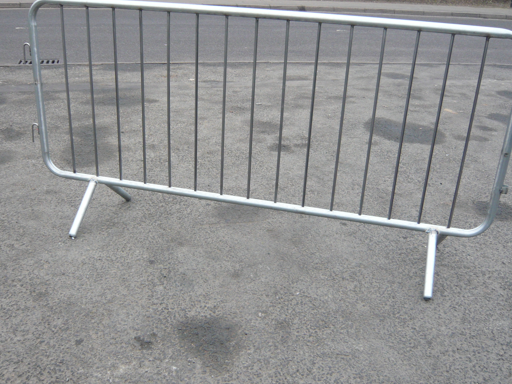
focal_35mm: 35
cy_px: 176
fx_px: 518
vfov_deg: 40.7
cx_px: 253
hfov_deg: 52.6
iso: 100
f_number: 2.8
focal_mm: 4.6
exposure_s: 1/40
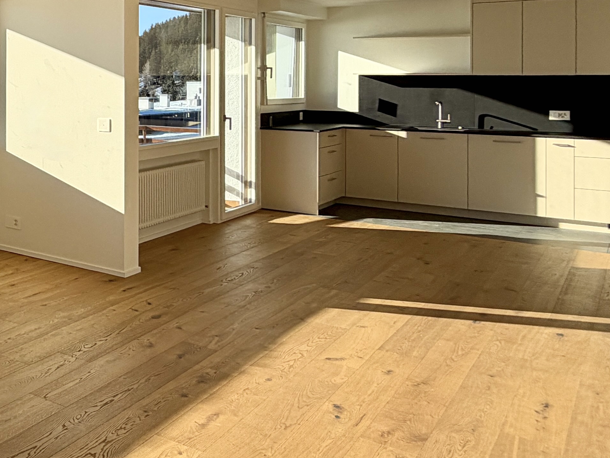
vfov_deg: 33.1
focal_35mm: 42
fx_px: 740
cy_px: 74
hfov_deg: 35.7
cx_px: -111
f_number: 2.2
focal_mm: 2.22
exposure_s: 1/770
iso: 32
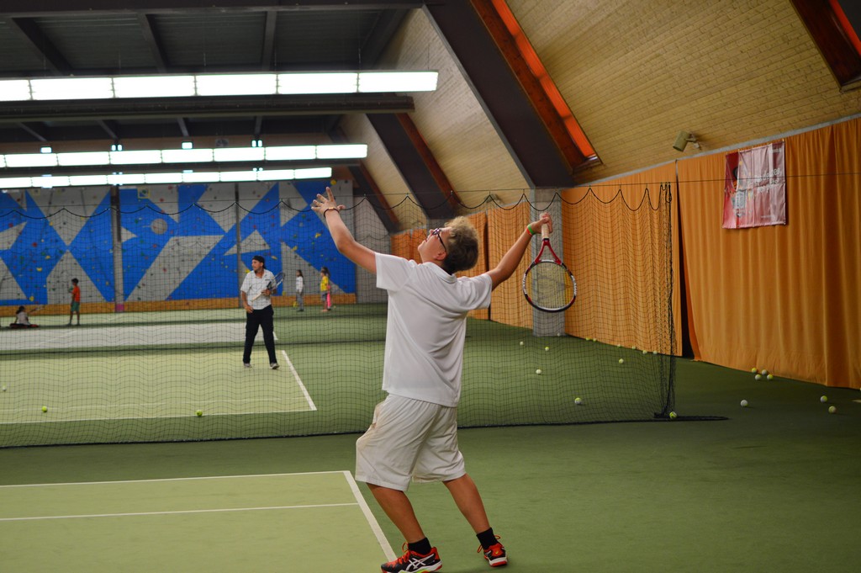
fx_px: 1255
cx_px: 430
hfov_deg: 37.9
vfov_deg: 25.7
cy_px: 286
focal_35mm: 52
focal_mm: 35
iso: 220
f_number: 1.8
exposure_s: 1/250
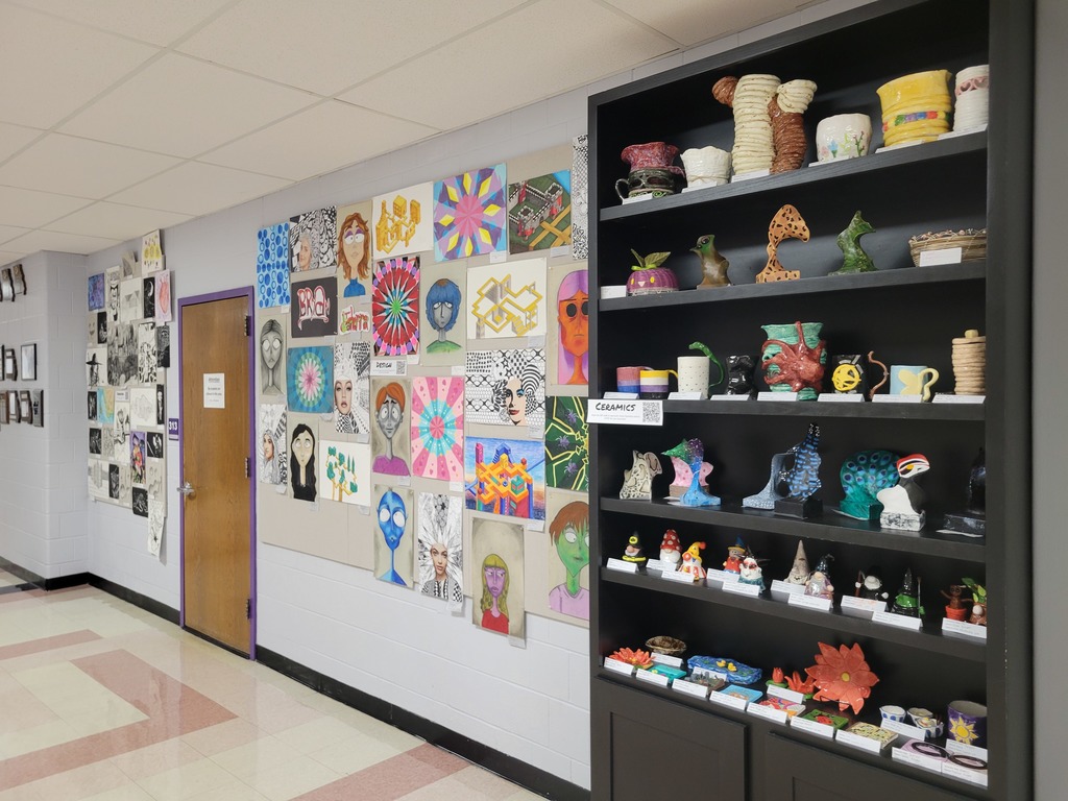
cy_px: 400
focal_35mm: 26
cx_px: 534
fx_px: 802
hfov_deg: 67.3
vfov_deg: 53.1
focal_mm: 5.4
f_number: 1.8
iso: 160
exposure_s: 1/40
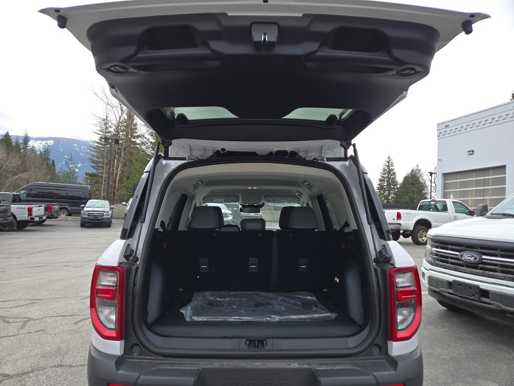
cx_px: 257
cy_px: 193
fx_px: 342
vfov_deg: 58.9
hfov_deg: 73.9
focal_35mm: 23
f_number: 1.8
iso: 25
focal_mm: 5.4
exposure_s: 1/294
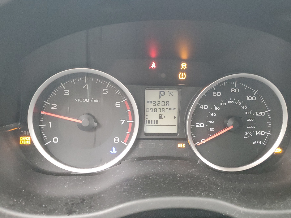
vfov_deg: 46.8
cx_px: 151
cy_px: 103
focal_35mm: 30
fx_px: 252
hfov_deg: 60.0
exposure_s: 1/60.2
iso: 327
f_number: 1.5
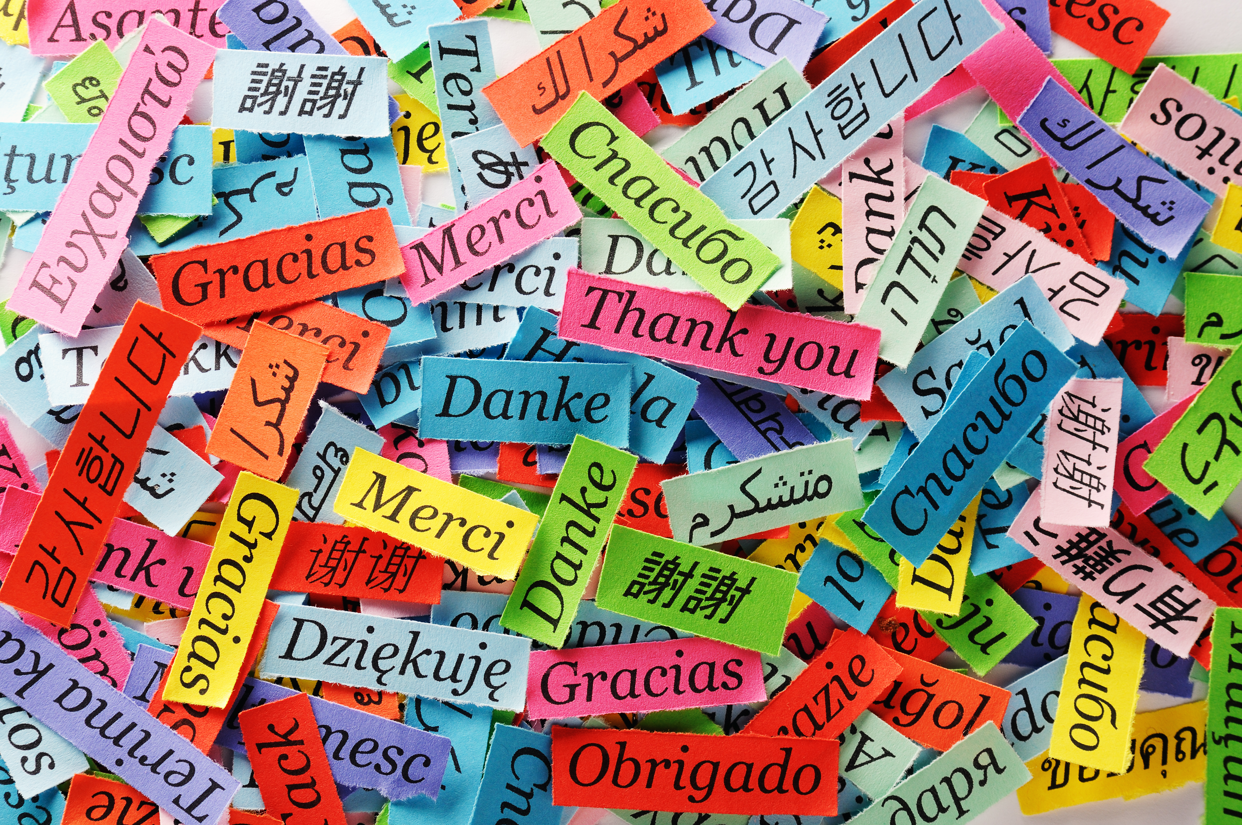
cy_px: 412
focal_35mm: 165
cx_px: 621
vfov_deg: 8.3
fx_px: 5686
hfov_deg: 12.5
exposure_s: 1/200
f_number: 8
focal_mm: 110
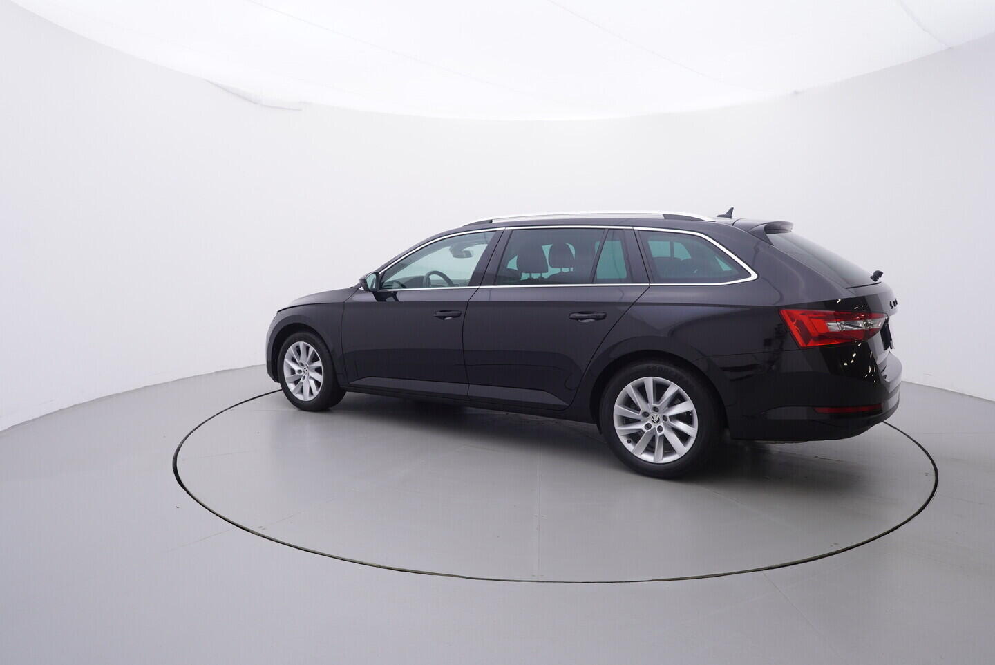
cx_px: 498
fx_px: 622
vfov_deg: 56.2
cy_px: 332
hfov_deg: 77.3
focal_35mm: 22
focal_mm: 15
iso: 200
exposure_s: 1/80
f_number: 5
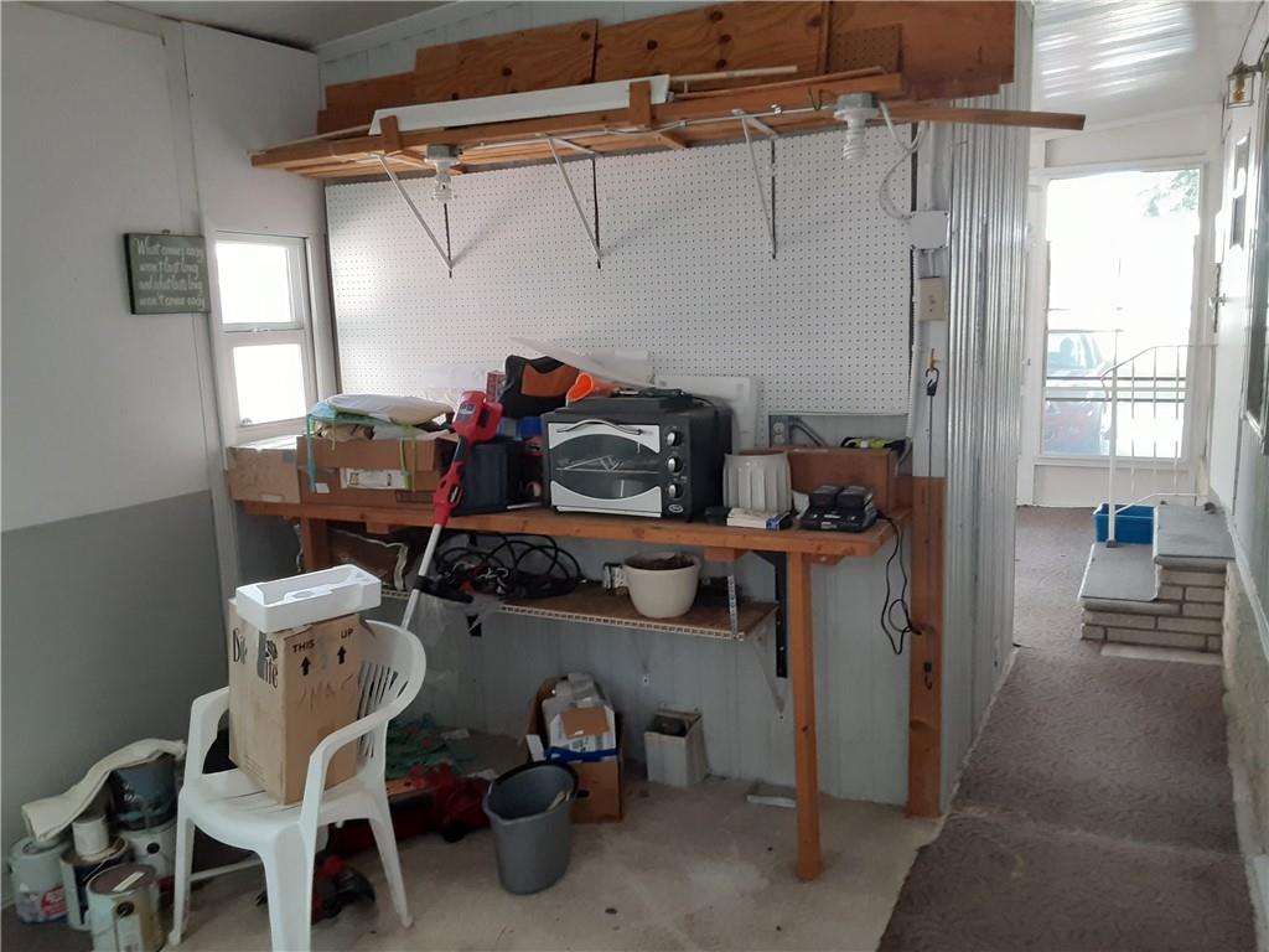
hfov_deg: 65.3
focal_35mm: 27
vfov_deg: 51.4
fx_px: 990
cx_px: 634
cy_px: 476
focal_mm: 2.91
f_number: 1.9
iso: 160
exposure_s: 1/60
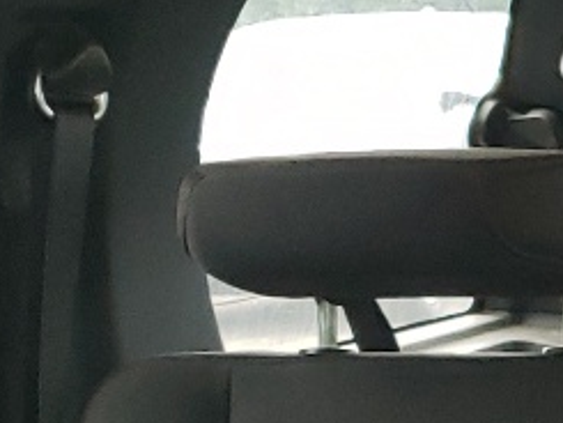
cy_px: 566
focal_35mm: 170
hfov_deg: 10.7
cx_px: 1115
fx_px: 2766
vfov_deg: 8.6
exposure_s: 1/50
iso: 265
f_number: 1.5
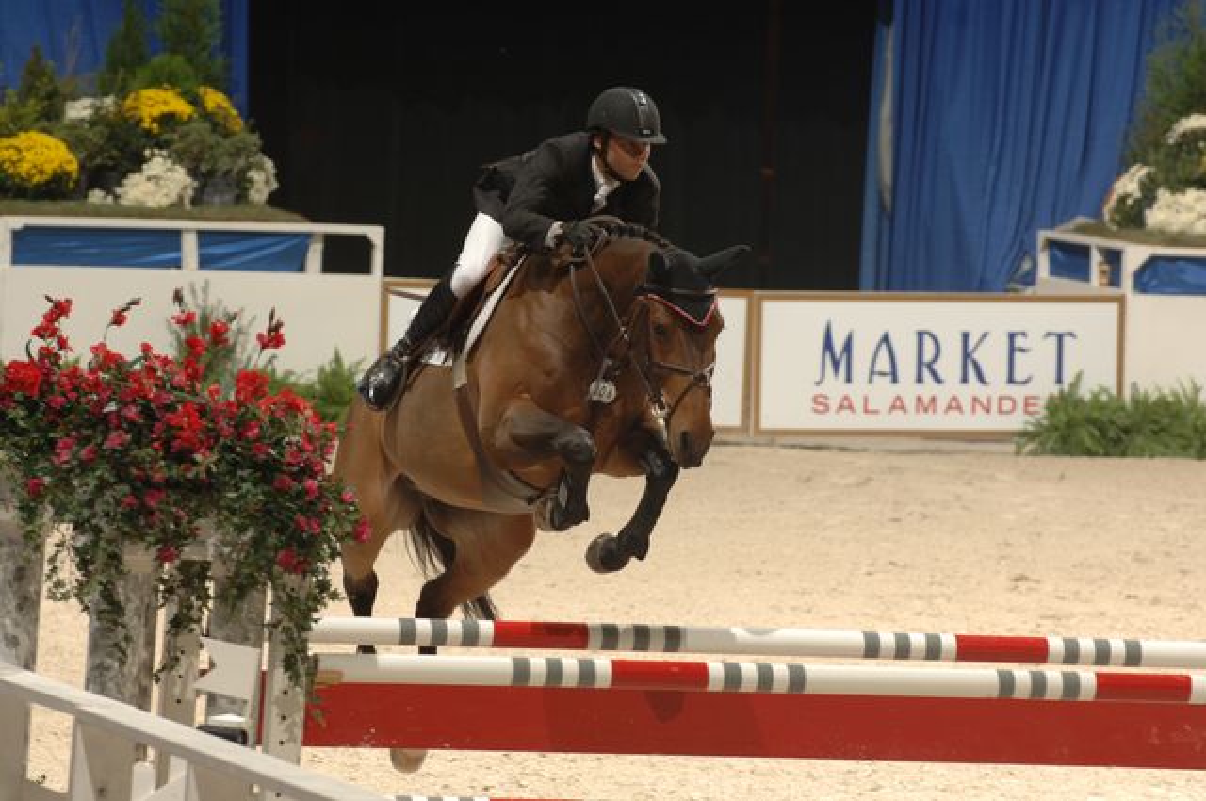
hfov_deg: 6.9
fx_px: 10037
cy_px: 400
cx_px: 603
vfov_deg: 4.6
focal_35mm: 300
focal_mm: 200
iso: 320
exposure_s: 1/250
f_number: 5.6
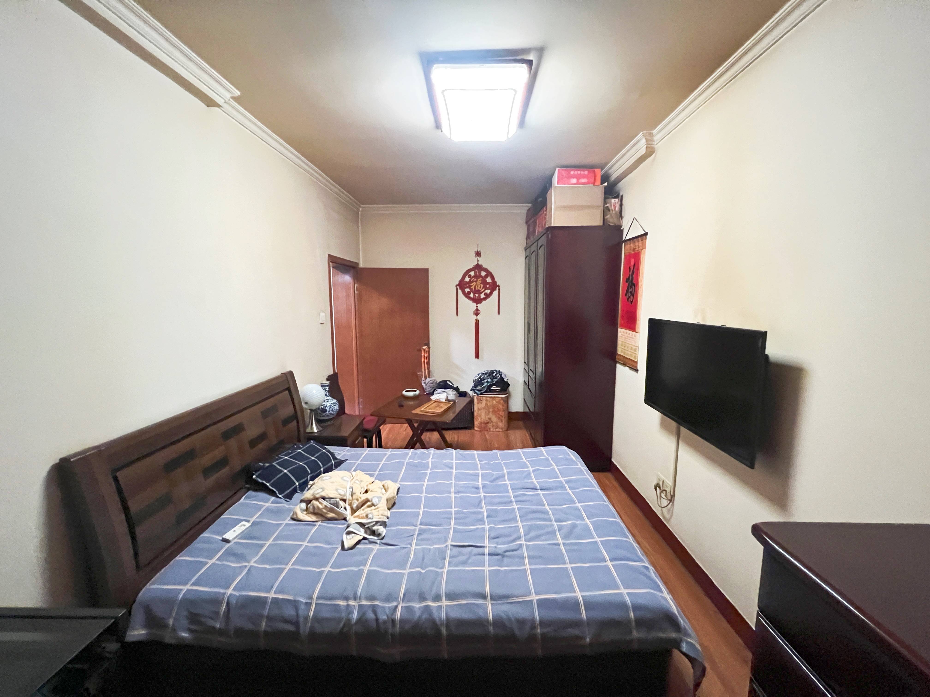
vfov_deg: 89.9
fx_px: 349
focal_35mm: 13
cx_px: 465
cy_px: 348
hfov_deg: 106.2
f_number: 1.8
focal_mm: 1.57
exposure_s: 1/48
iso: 1000
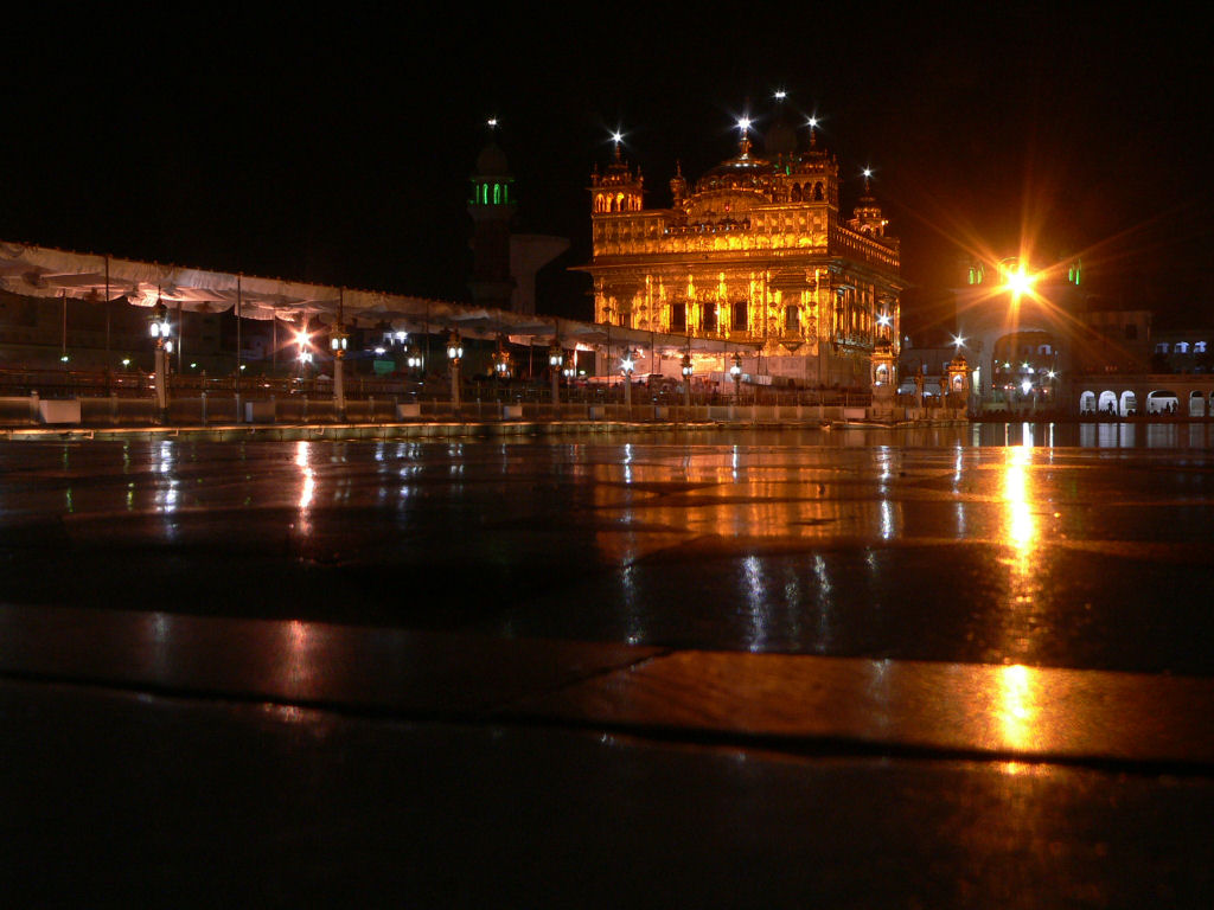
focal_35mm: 43
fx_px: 1508
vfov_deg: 33.6
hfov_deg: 43.9
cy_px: 455
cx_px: 607
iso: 100
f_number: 6.5
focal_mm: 7.1
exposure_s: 2
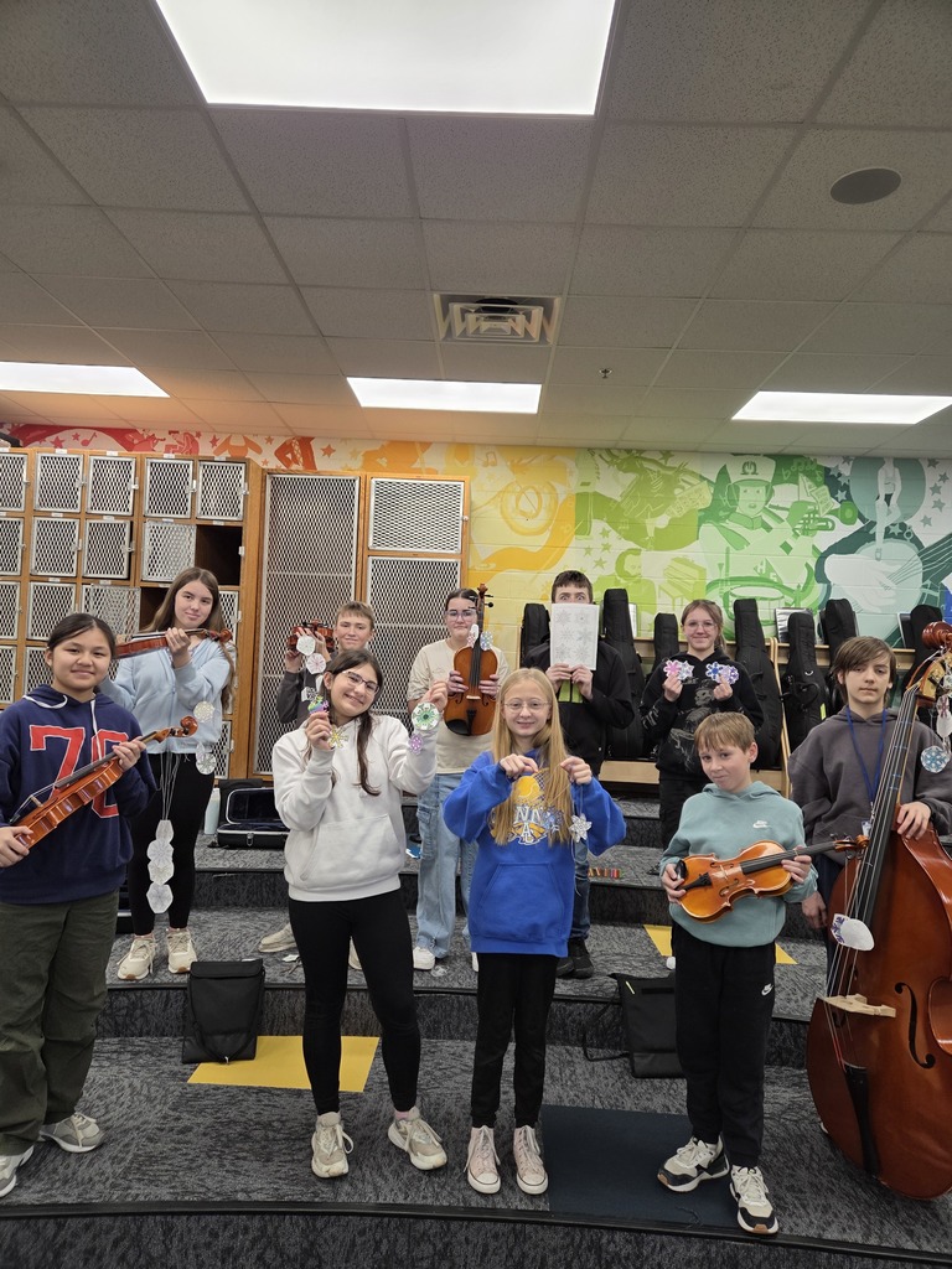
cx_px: 476
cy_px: 634
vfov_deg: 73.9
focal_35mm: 23
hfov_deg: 58.9
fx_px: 843
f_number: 1.8
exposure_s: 1/120
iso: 160
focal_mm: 5.4
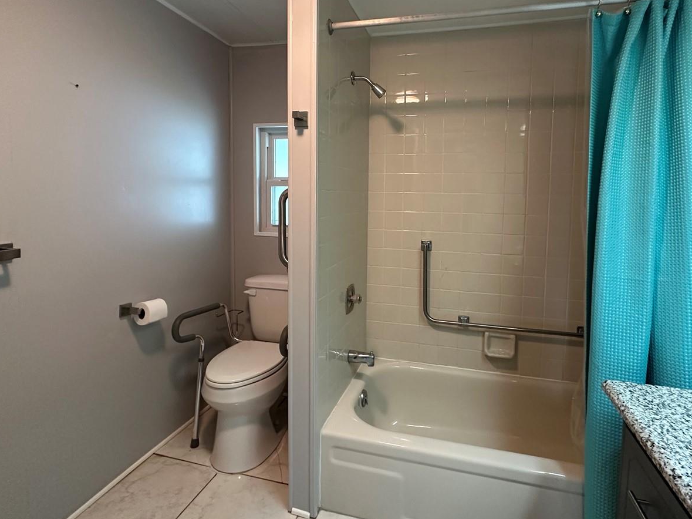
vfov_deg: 68.2
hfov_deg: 84.6
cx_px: 369
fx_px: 380
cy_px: 217
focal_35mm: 19
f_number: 2.2
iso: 320
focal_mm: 2.22
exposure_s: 1/60
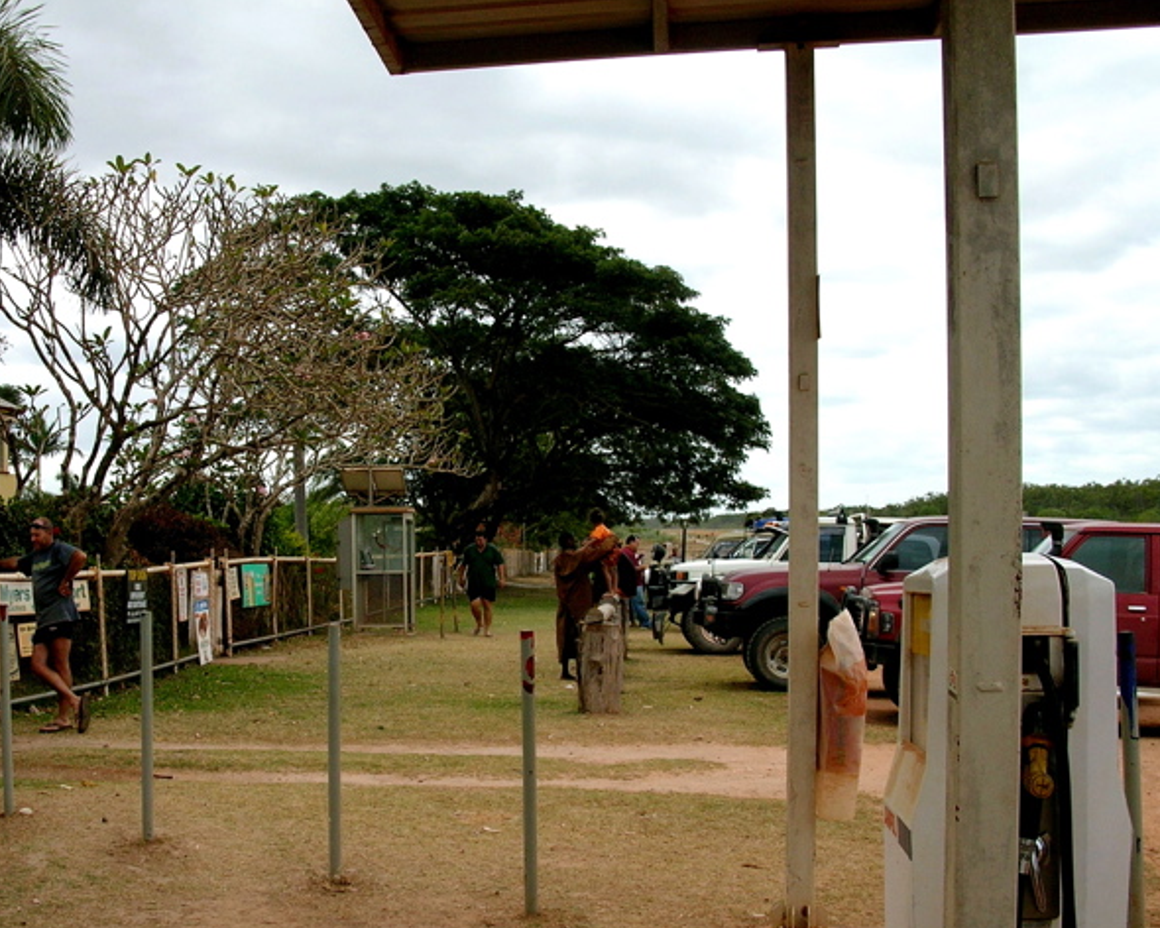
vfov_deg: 39.2
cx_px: 545
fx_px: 1305
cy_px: 467
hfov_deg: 47.9
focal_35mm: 38
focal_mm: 6
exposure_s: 1/360
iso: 50
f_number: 3.7
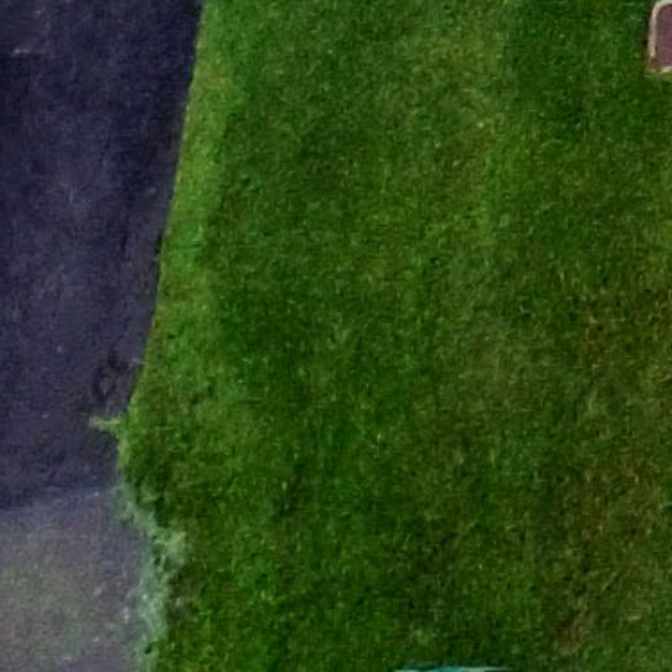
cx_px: 2537
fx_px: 4151
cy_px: -1606
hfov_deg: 7.2
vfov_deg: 7.6
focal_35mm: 189
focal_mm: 3.61
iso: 100
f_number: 2.8
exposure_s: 1/450
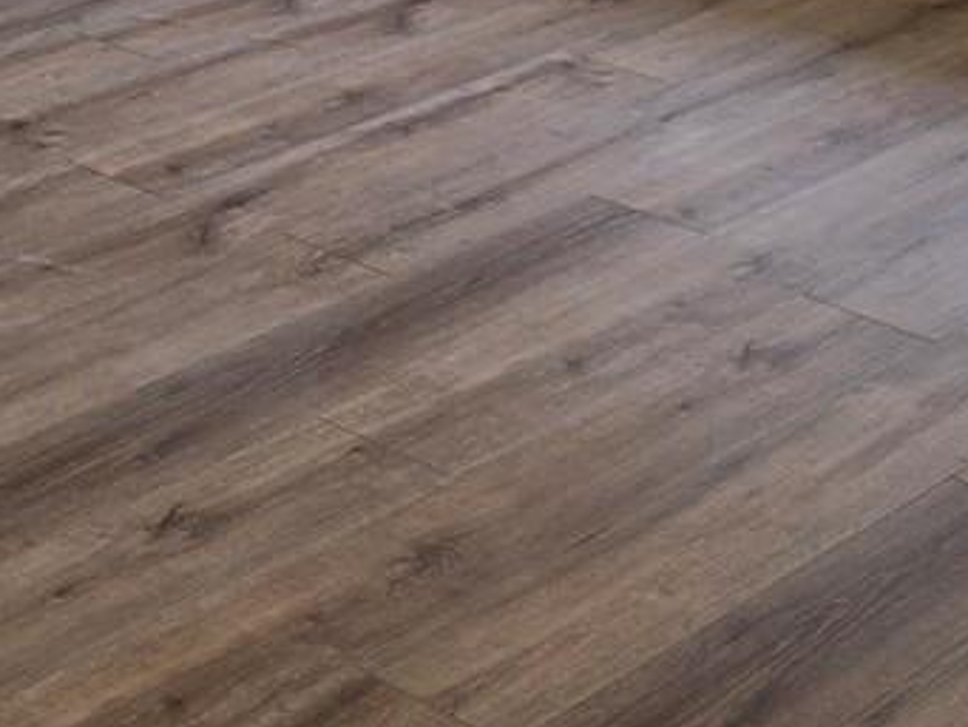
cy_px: -832
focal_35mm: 108
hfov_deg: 18.0
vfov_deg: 11.9
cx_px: 772
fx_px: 3021
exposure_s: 1/120
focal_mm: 5.4
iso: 50
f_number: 1.8
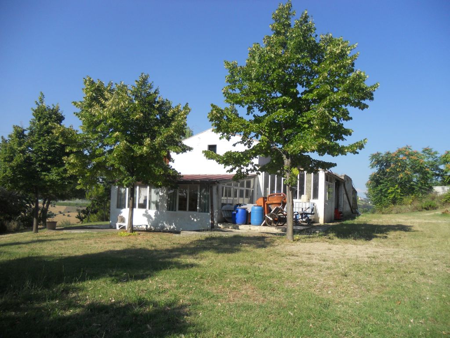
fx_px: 351
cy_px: 169
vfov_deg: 51.4
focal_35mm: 27
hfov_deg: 65.3
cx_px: 225
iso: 80
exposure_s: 1/1000
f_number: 3.2
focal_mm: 4.9
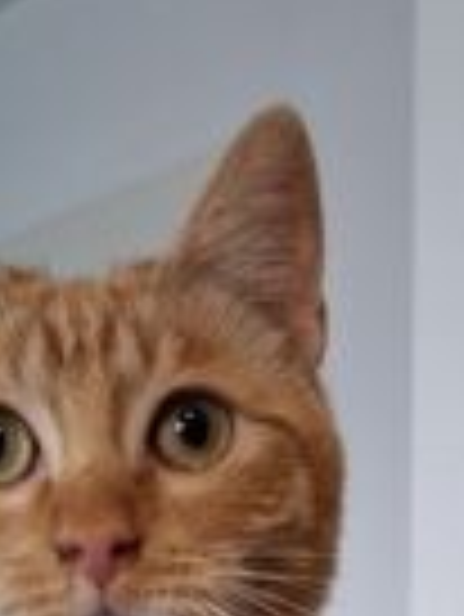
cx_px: 234
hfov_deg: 22.0
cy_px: 805
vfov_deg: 25.0
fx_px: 1196
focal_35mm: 67
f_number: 1.8
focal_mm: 5.54
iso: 250
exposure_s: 1/33
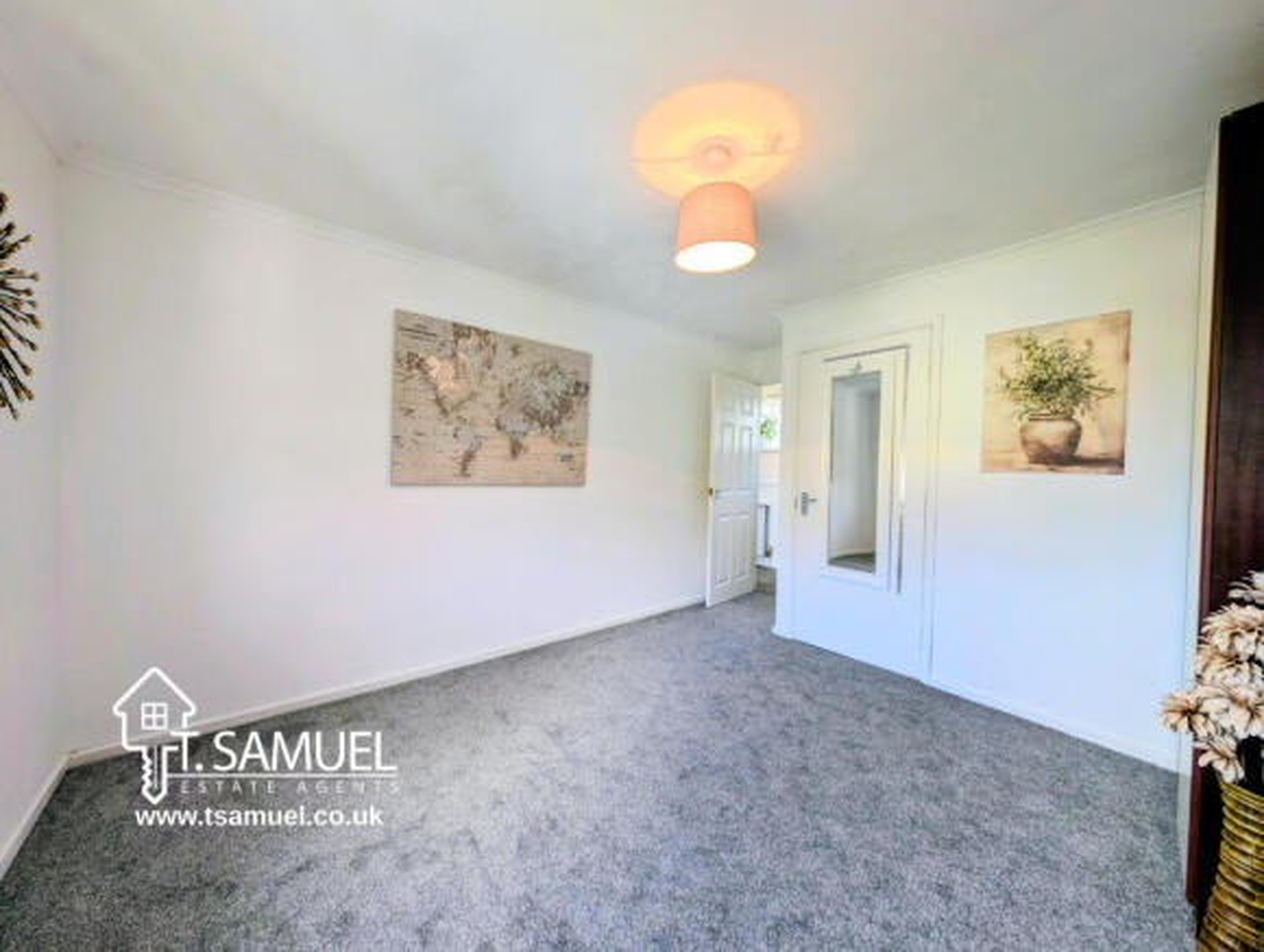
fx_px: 439
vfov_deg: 94.7
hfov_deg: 110.4
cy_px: 476
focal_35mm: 12
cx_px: 632
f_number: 1.95
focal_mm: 2.23
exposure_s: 1/46.3
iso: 44
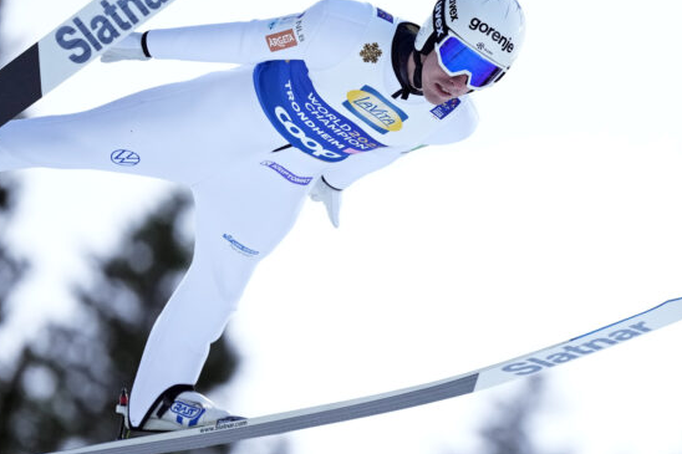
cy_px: 198
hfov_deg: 3.7
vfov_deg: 2.4
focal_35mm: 561
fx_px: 10624
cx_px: 509
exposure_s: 1/1600
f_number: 2.8
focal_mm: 300
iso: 2500
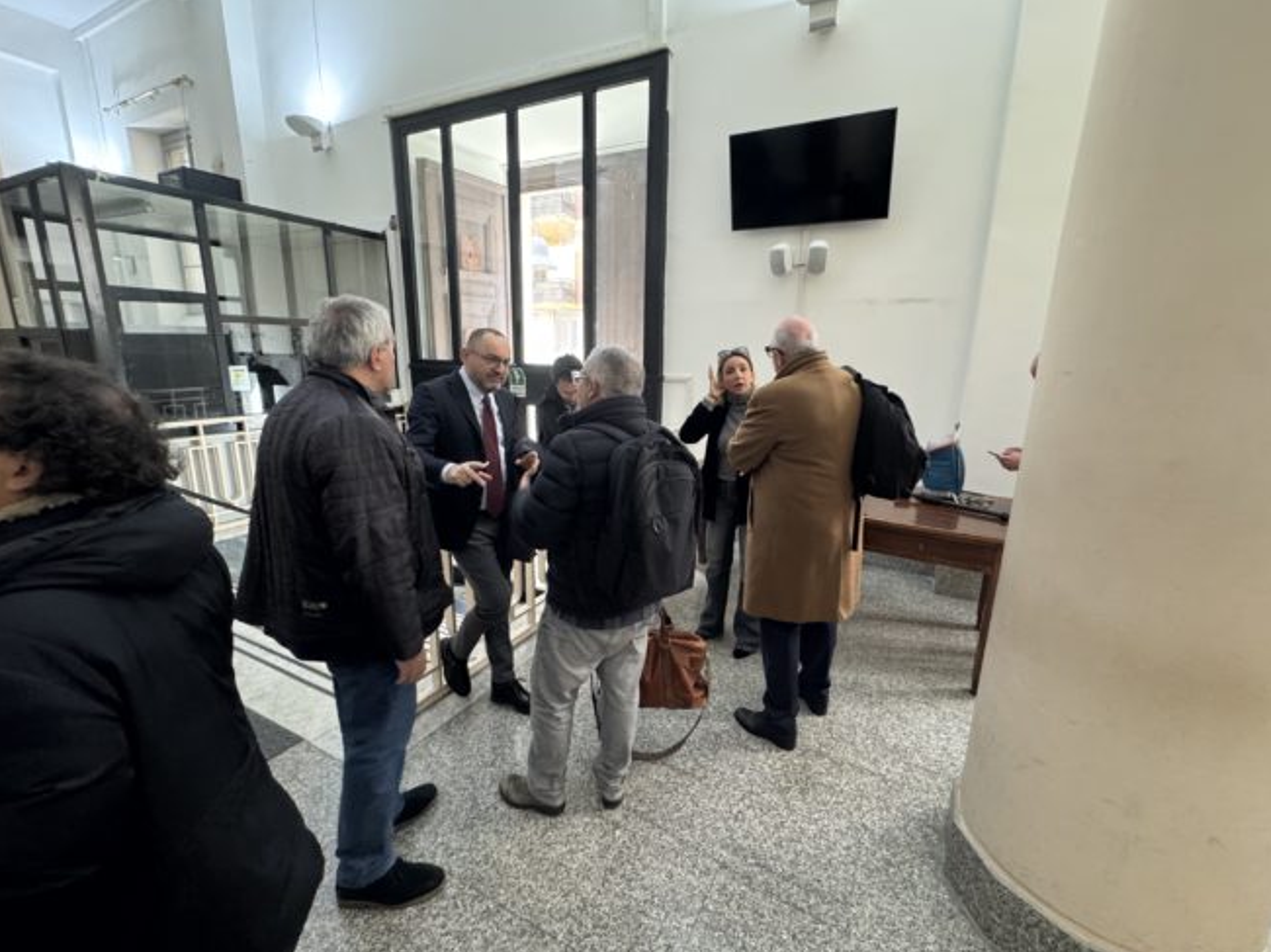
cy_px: 475
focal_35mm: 15
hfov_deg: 98.2
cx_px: 645
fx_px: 551
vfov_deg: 81.7
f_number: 2.2
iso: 400
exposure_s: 1/50
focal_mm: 2.22
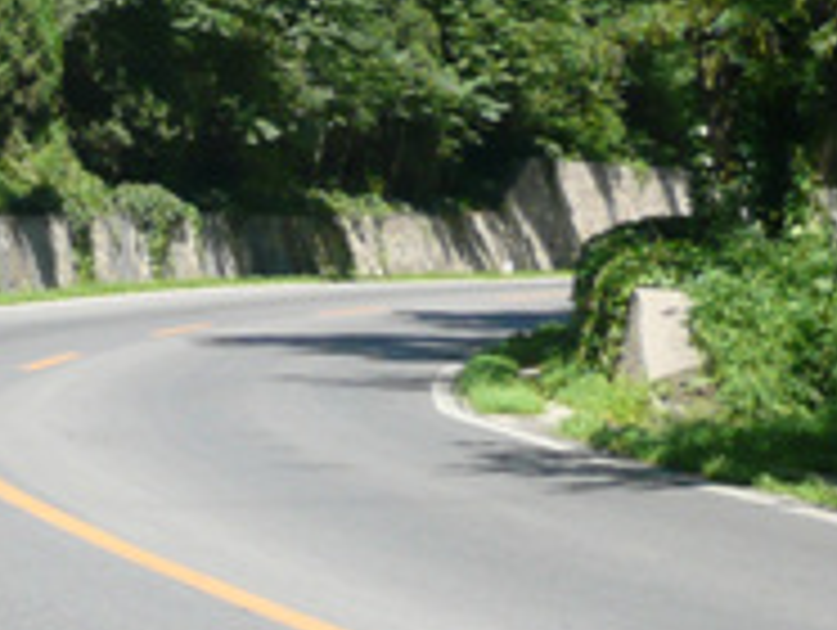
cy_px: 146
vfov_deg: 8.0
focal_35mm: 185
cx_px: -158
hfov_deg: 10.5
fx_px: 4479
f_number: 4.2
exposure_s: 1/320
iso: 100
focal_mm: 8.2
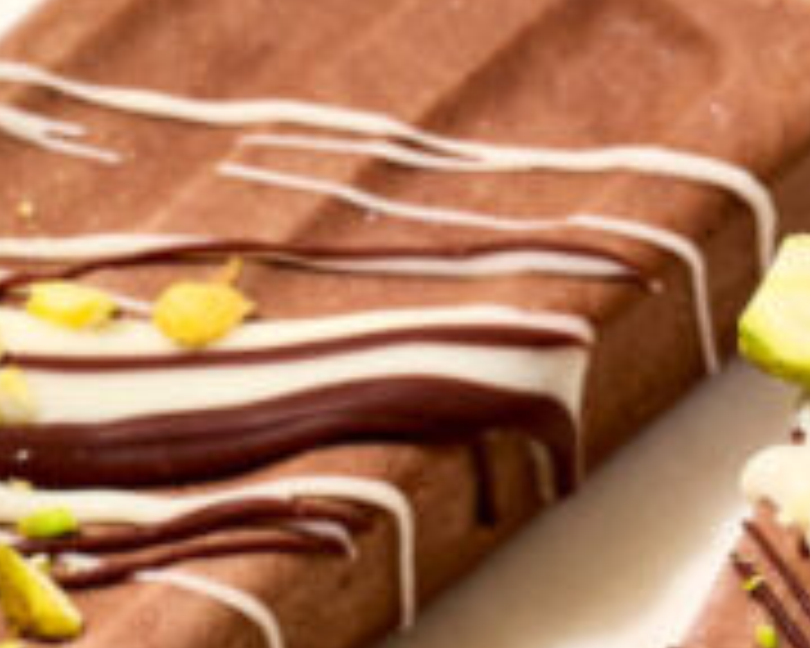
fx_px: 7599
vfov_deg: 4.8
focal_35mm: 317
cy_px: 1177
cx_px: 819
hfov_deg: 6.1
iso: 64
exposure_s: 1/160
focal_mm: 51
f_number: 10
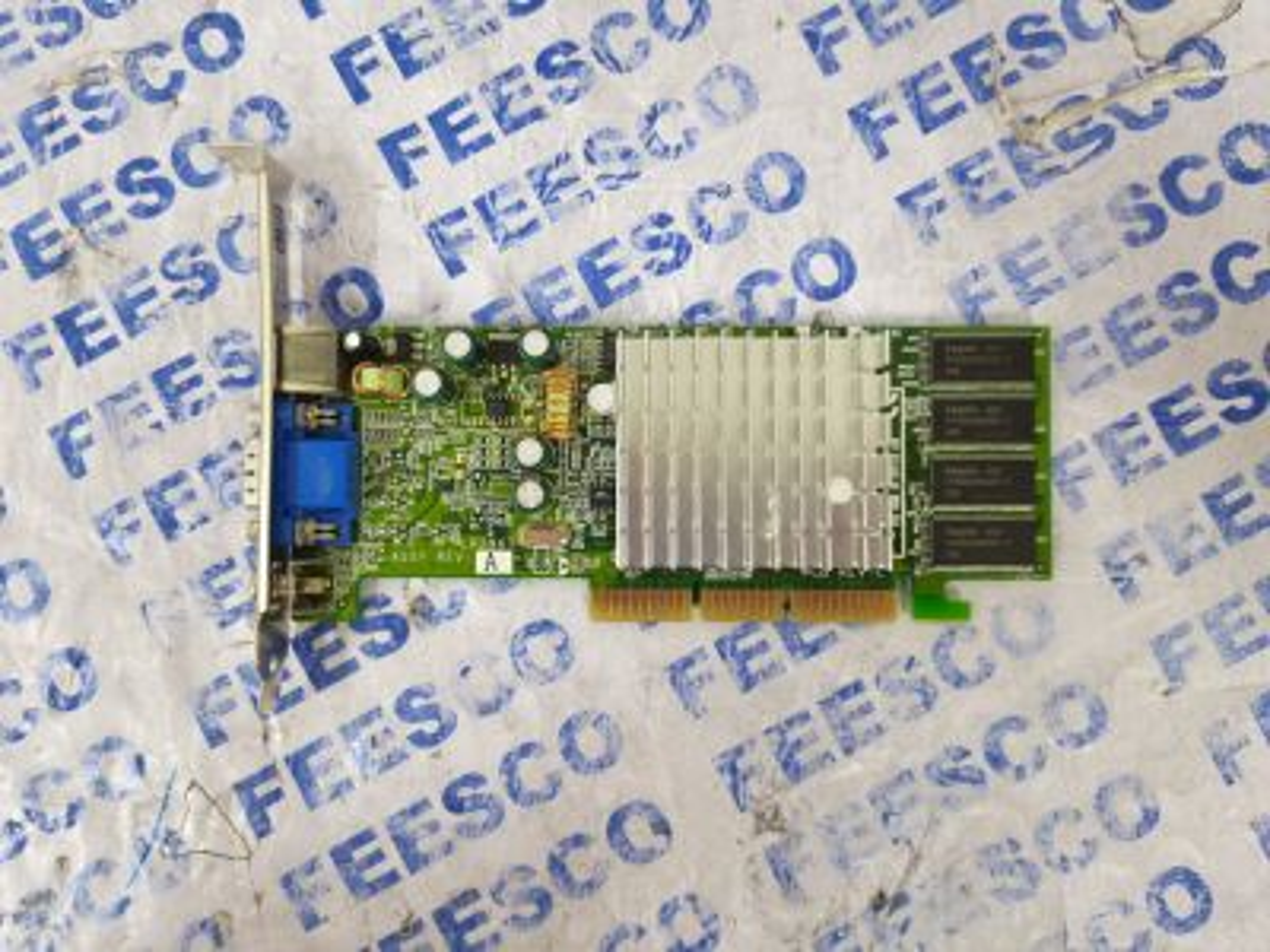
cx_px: 635
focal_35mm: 26
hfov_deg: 67.3
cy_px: 476
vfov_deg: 53.1
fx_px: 954
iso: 640
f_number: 1.8
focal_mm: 5.58
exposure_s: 1/30
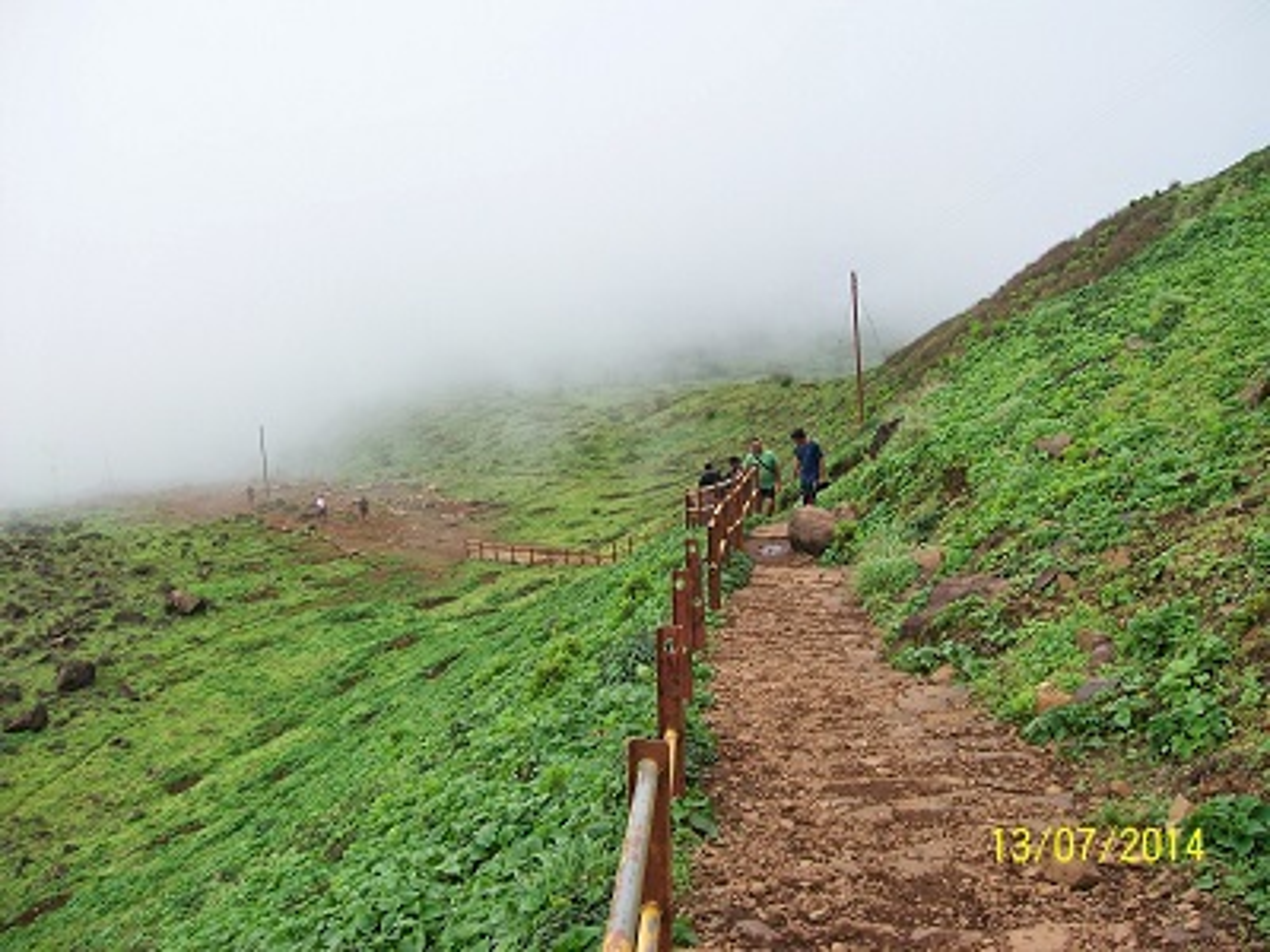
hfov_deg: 51.4
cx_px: 635
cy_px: 476
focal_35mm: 36
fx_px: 1321
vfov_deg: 39.7
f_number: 2.7
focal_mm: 6
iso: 80
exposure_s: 1/400
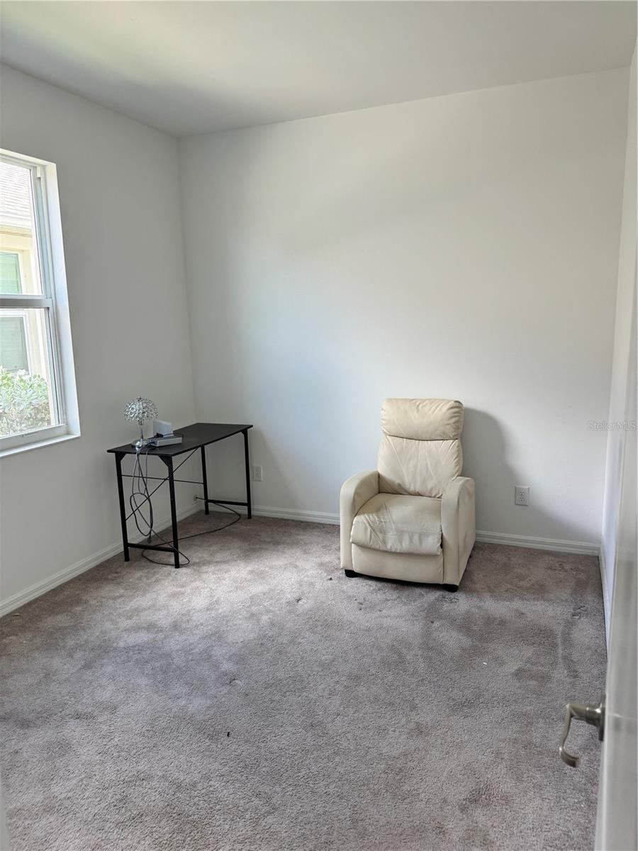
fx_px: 590
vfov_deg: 71.6
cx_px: 319
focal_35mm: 24
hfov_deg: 56.8
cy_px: 426
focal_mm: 6.76
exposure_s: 1/121
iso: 125
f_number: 1.78
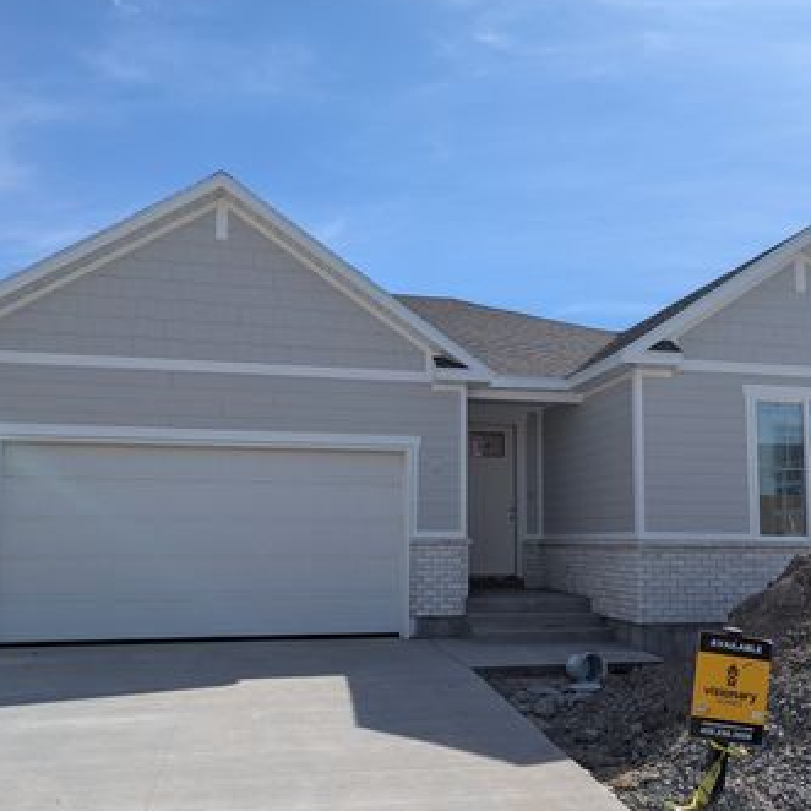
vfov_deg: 51.1
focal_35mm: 32
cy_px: 425
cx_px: 473
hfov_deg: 50.9
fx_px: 848
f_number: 1.85
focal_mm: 6.81
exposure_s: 1/3333
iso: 46
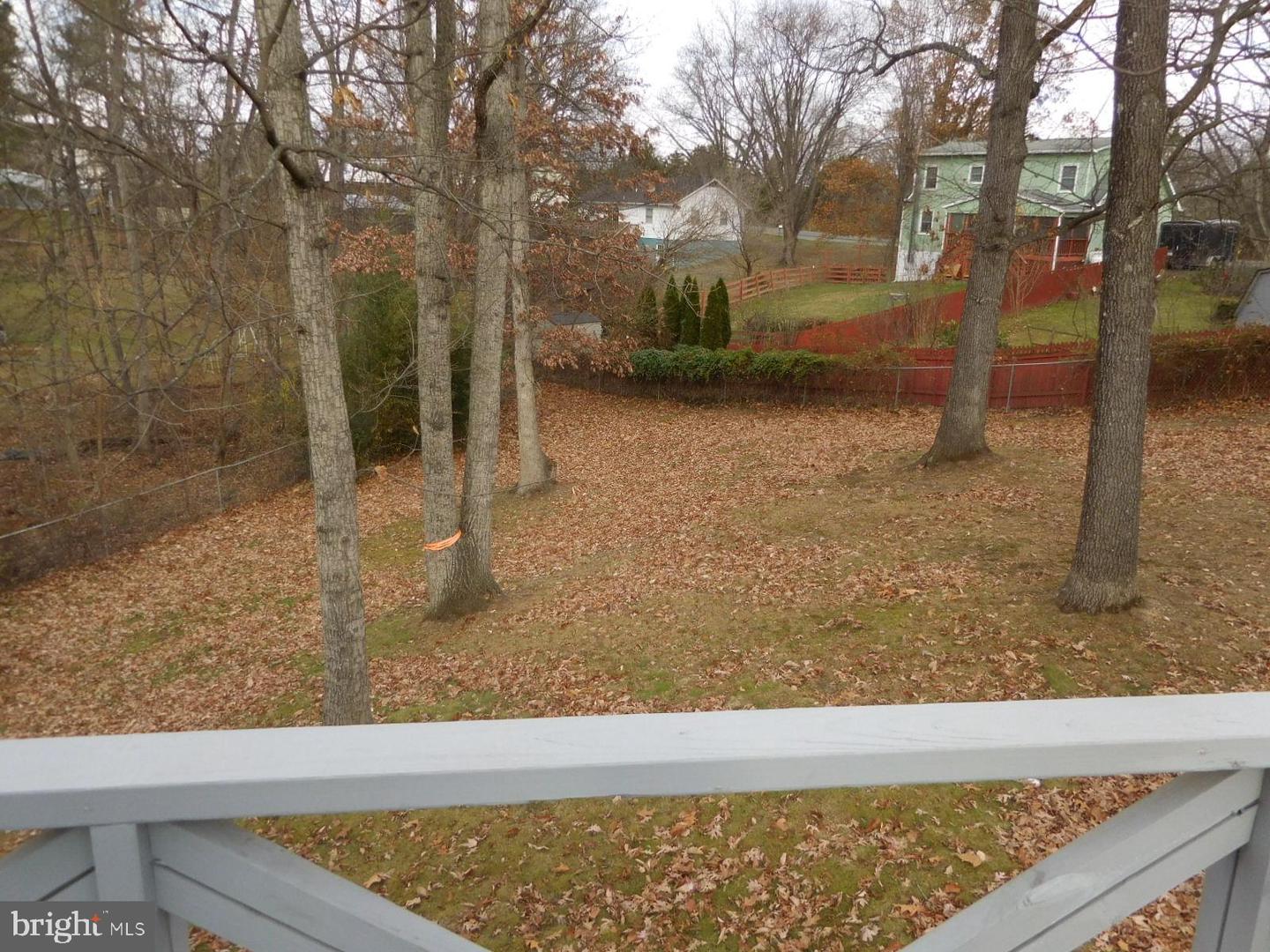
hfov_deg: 69.4
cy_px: 476
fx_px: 917
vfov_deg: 54.9
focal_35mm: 25
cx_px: 635
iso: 125
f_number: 3.3
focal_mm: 4.5
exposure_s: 1/200
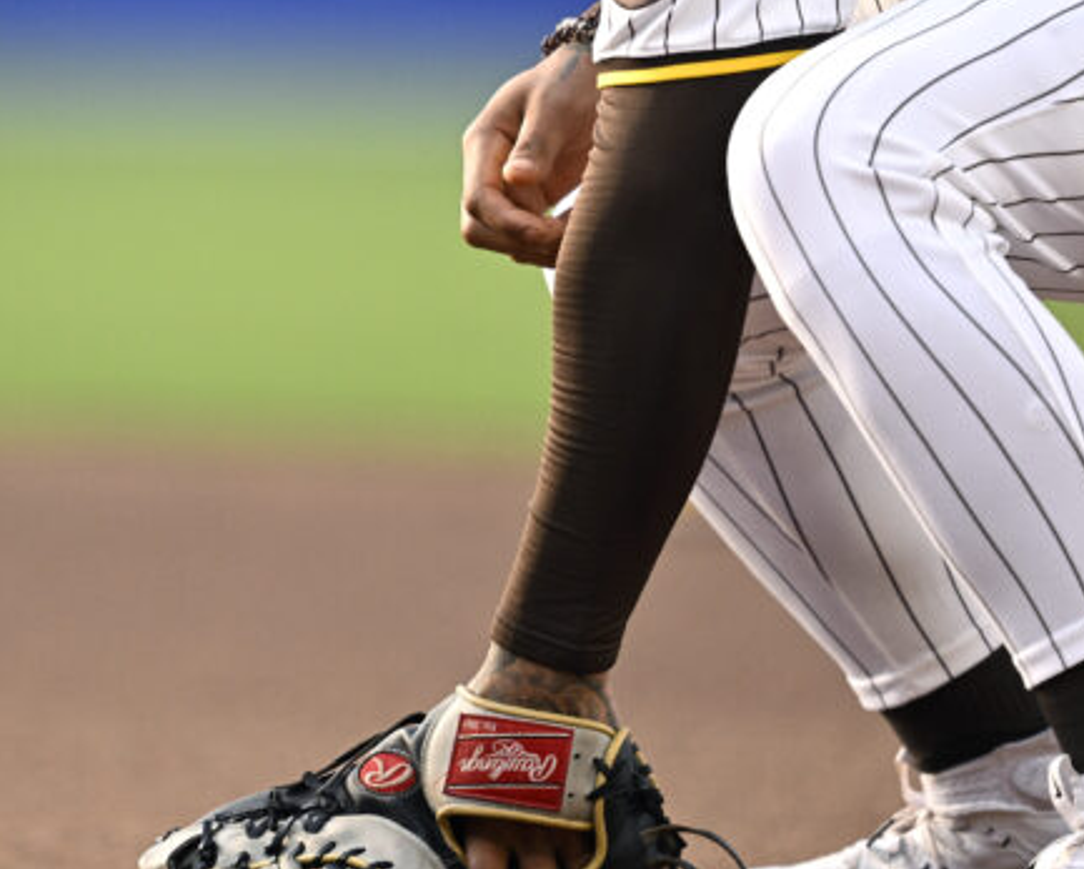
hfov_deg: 1.8
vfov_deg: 1.5
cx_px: 220
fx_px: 33934
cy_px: 46
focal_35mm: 1057
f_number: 2.8
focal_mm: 400
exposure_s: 1/1600
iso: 640
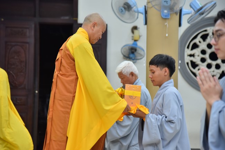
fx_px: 594
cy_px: 75
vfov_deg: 14.4
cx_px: 112
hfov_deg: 21.5
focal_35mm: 95
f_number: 4
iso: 1250
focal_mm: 95
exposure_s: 1/125
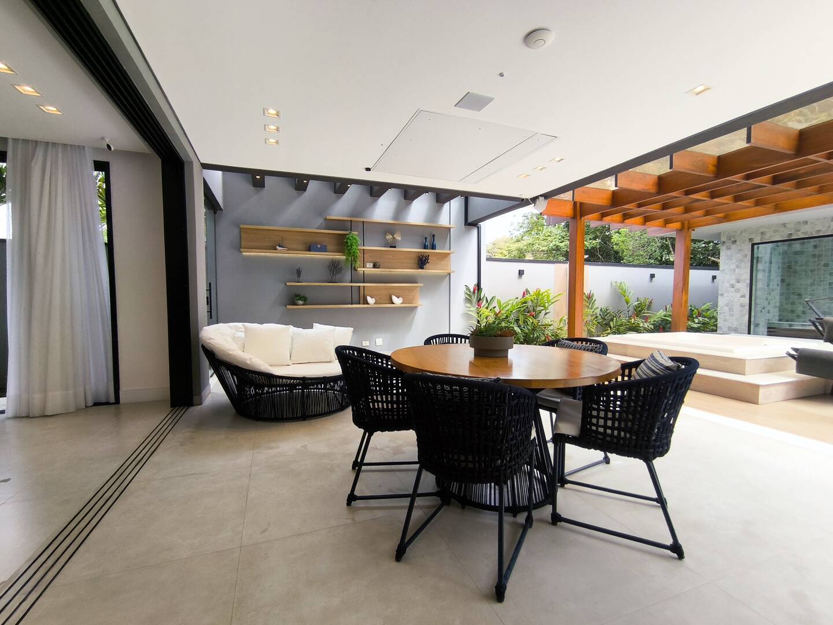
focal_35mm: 16
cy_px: 312
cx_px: 416
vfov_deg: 78.1
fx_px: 385
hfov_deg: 94.5
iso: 50
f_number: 2.2
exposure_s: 1/200
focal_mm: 1.65
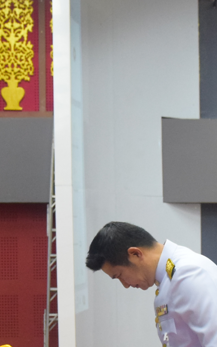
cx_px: 173
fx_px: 1211
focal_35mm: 128
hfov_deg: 10.2
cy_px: 349
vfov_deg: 16.0
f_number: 5
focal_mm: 26
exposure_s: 1/125
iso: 2500
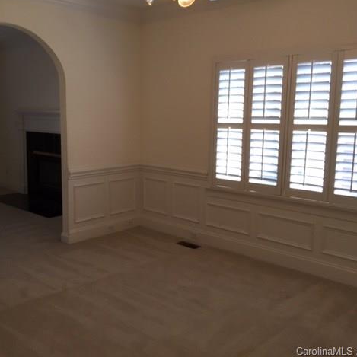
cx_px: 140
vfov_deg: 47.2
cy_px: 176
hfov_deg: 46.9
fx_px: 408
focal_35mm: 35
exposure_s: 1/40
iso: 40
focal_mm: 4.15
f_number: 2.2
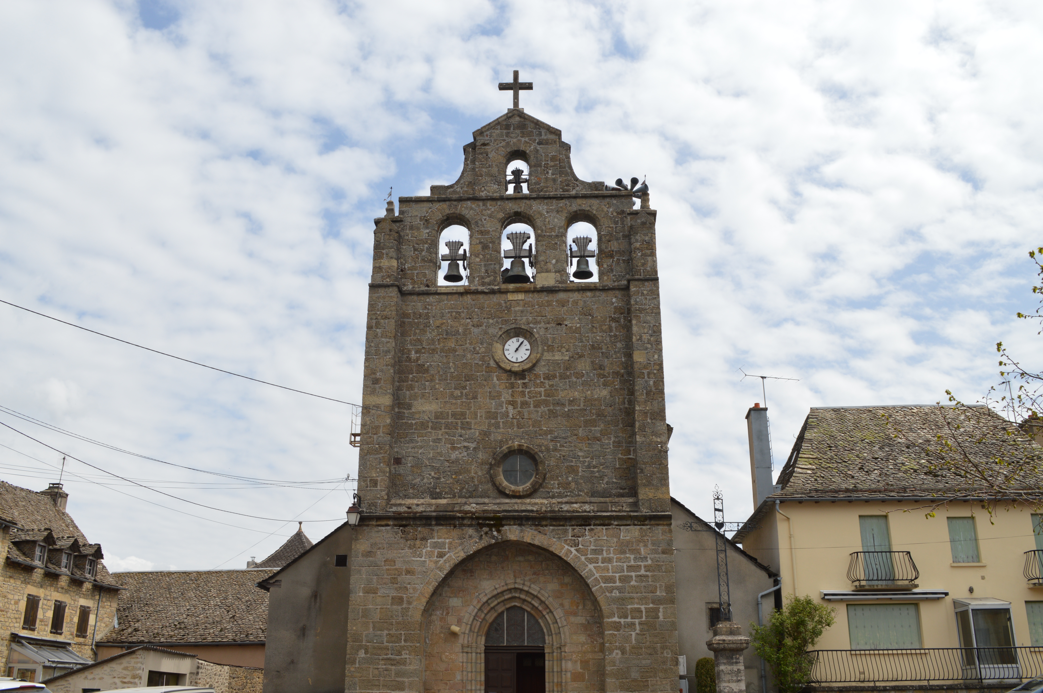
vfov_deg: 39.9
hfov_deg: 57.3
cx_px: 522
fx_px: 955
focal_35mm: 33
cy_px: 346
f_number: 11
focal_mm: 22
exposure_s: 1/200
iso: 100
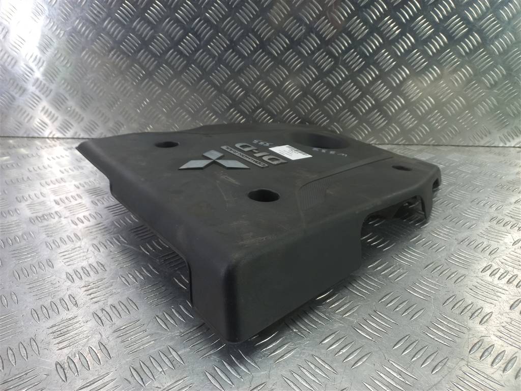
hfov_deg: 69.4
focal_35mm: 25
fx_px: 376
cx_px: 260
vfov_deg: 54.9
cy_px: 196
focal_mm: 4.6
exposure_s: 1/50
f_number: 1.8
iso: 80
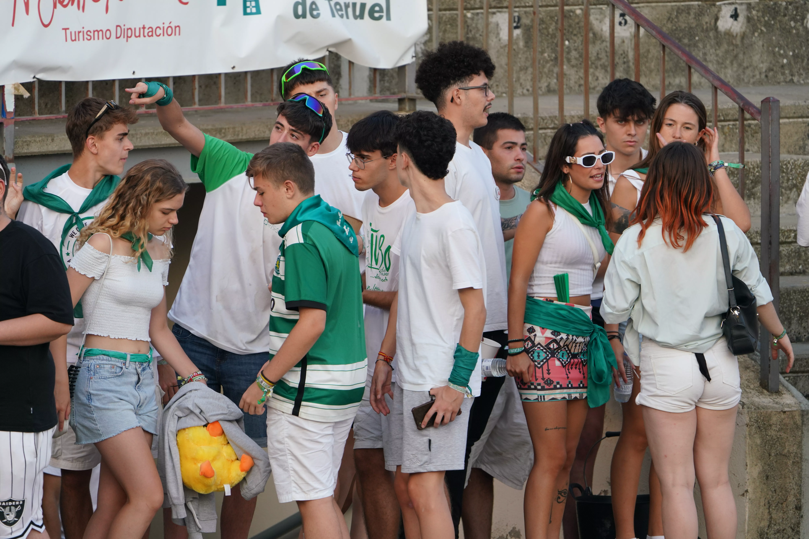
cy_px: 270
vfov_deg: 2.3
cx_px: 404
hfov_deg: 3.4
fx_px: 13484
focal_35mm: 600
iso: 800
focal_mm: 600
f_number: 6.3
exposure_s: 1/320
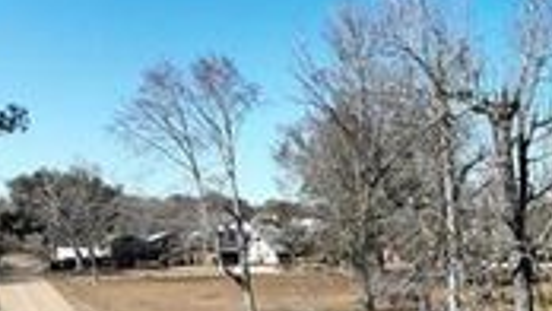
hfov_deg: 24.8
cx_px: 704
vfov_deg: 15.7
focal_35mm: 75
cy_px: 346
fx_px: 1098
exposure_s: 1/1600
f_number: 2.8
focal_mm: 12.29
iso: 100
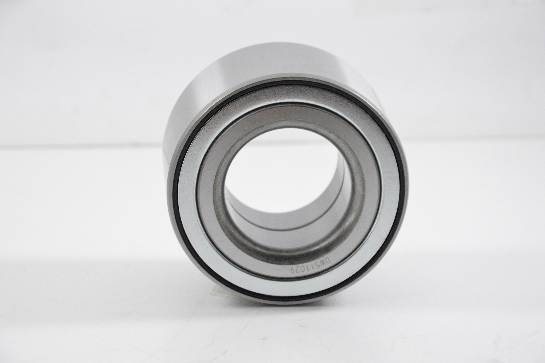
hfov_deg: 13.1
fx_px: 2382
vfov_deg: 8.7
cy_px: 182
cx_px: 272
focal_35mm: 158
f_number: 8
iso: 3200
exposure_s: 1/100
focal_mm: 105
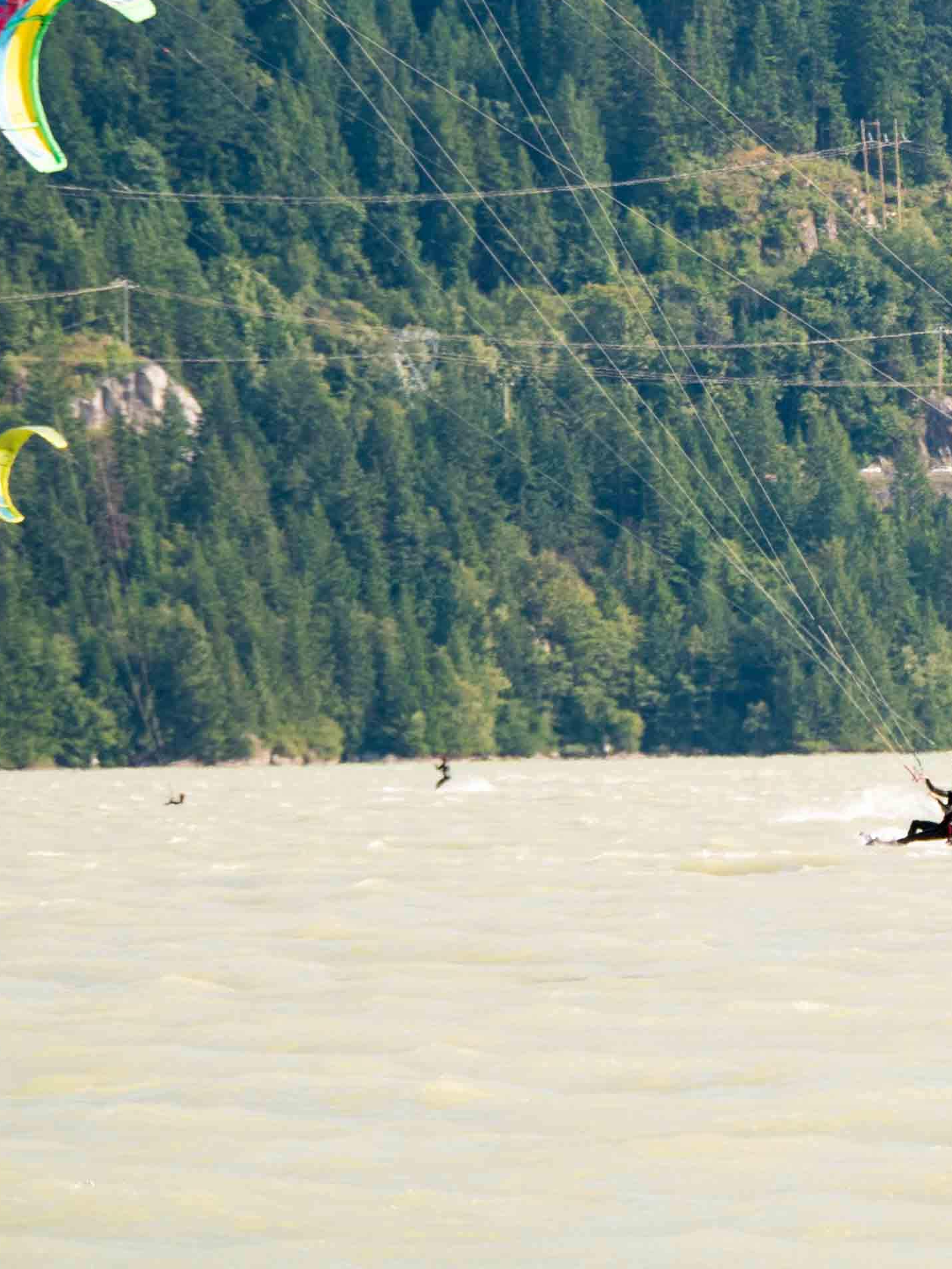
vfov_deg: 4.1
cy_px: 165
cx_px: 1318
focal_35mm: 482
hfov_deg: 3.1
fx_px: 17674
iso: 200
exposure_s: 1/400
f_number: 4.5
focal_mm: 100
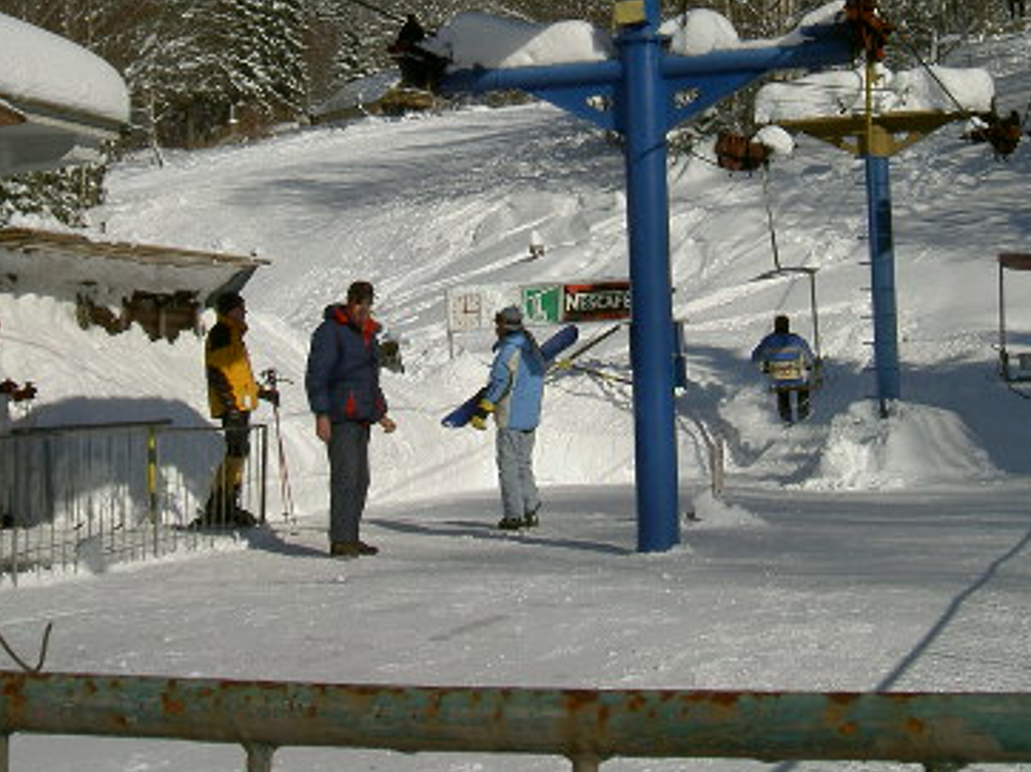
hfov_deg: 28.2
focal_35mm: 69
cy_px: 171
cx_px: 553
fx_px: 2054
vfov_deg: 21.1
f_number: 4.7
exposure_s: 1/2000
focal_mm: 8
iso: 100
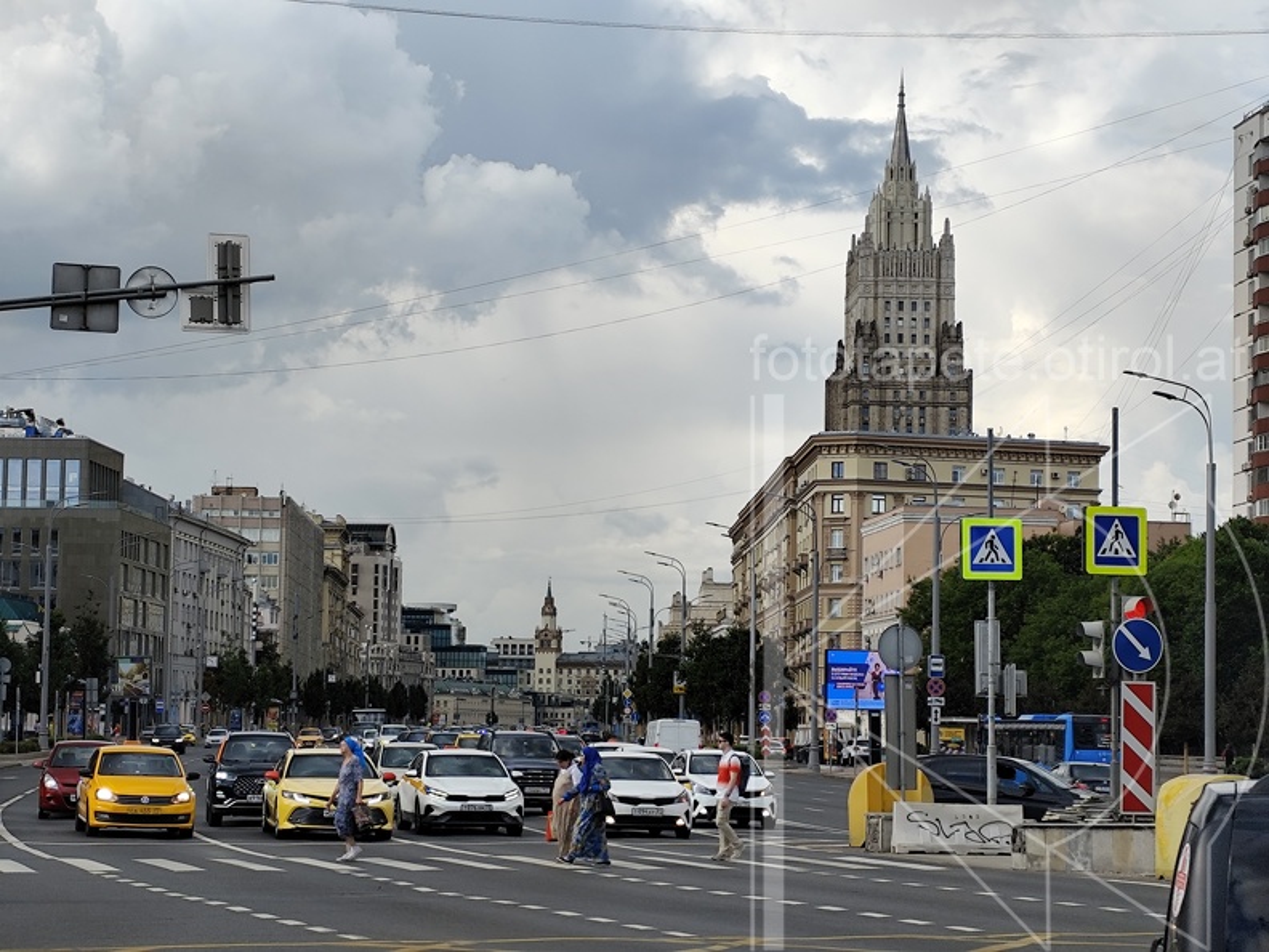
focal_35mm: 93
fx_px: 3409
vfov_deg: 15.9
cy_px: 476
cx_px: 634
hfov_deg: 21.1
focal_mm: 6.19
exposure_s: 1/886
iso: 50
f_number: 1.65
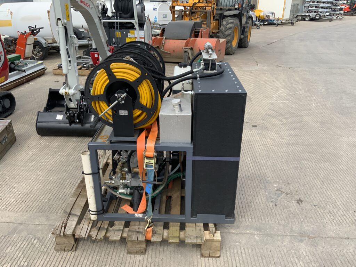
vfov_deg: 48.2
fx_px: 298
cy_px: 134
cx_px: 178
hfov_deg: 61.7
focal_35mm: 29
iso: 16
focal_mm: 3
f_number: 1.8
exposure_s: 1/978
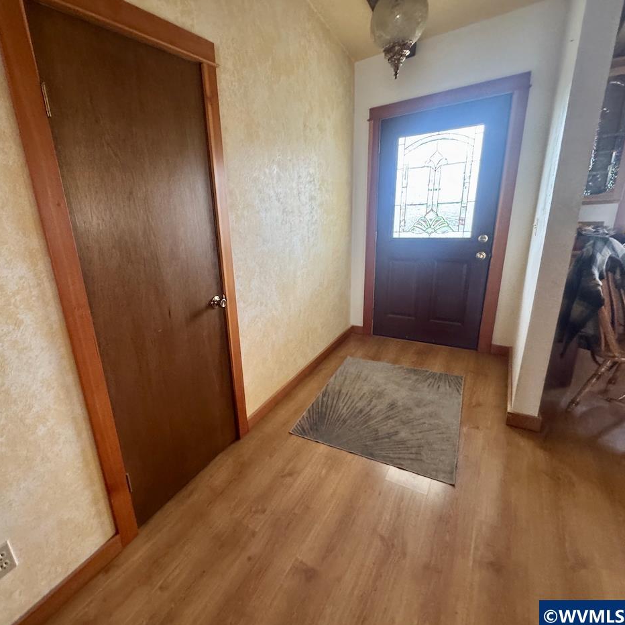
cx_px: 244
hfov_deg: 82.7
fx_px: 347
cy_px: 311
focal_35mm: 17
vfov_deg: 84.0
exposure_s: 1/60
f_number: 2.2
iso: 320
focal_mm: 2.22
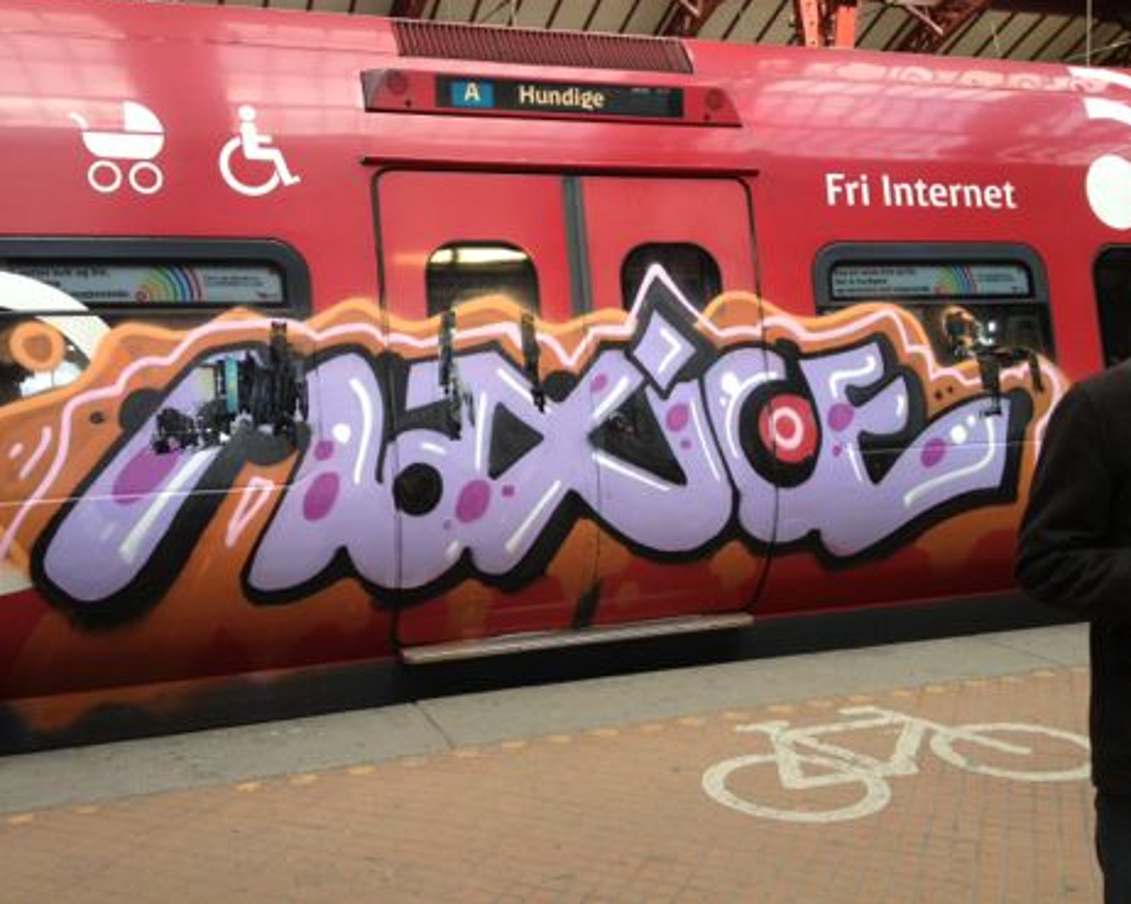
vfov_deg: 40.1
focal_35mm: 37
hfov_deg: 49.1
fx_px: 1238
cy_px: 450
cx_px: 526
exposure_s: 1/120
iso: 64
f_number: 2.4
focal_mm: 4.28
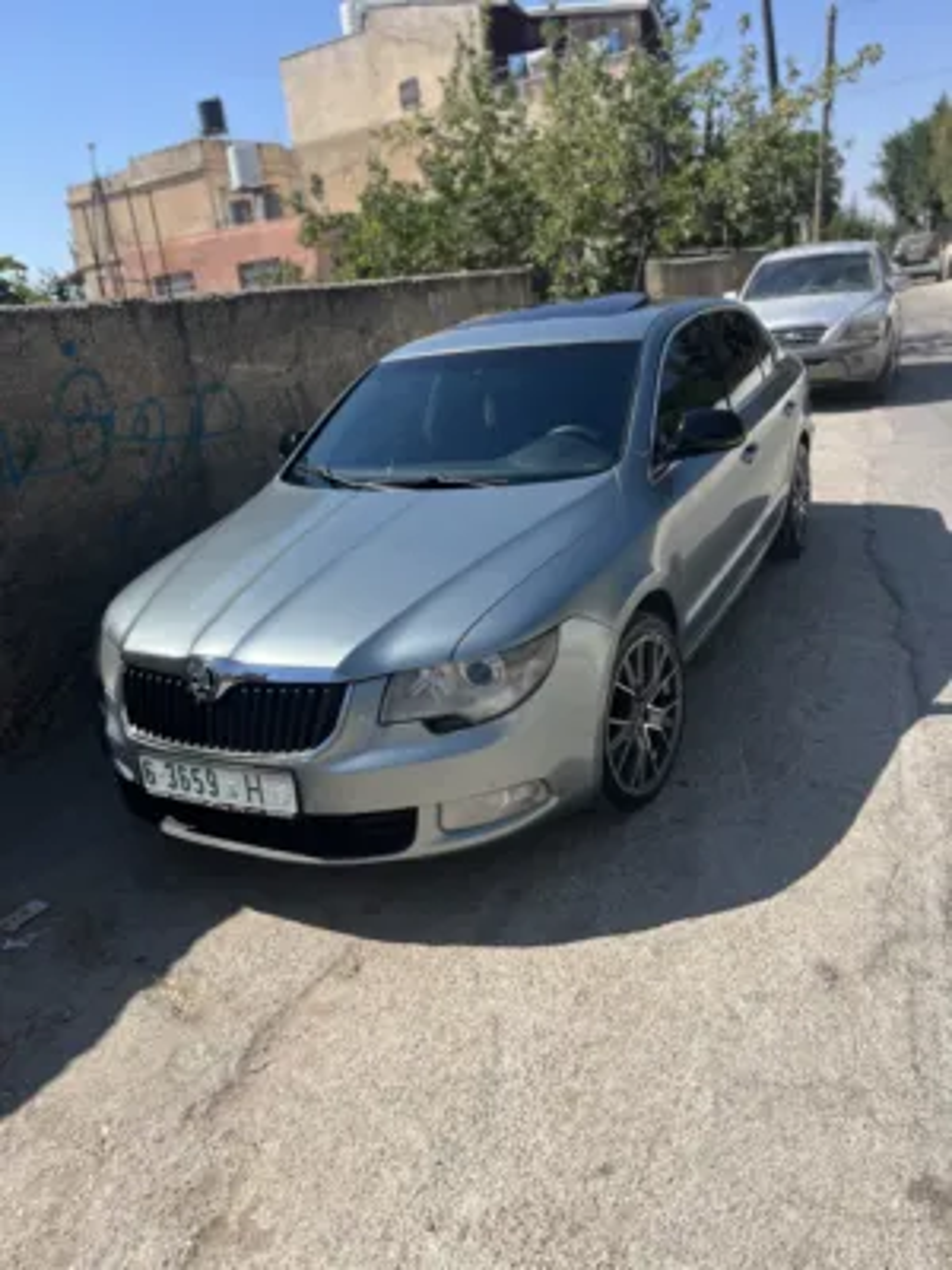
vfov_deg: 67.3
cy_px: 635
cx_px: 476
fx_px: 953
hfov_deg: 53.1
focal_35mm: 26
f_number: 1.5
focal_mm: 5.7
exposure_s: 1/3968
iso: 50
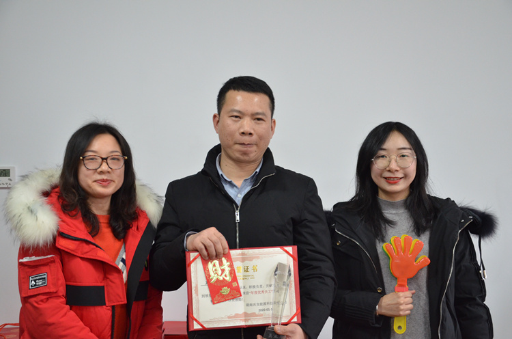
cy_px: 170
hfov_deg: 33.5
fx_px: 851
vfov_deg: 22.5
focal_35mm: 60
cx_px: 256
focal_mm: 40
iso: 1600
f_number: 4.5
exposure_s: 1/25
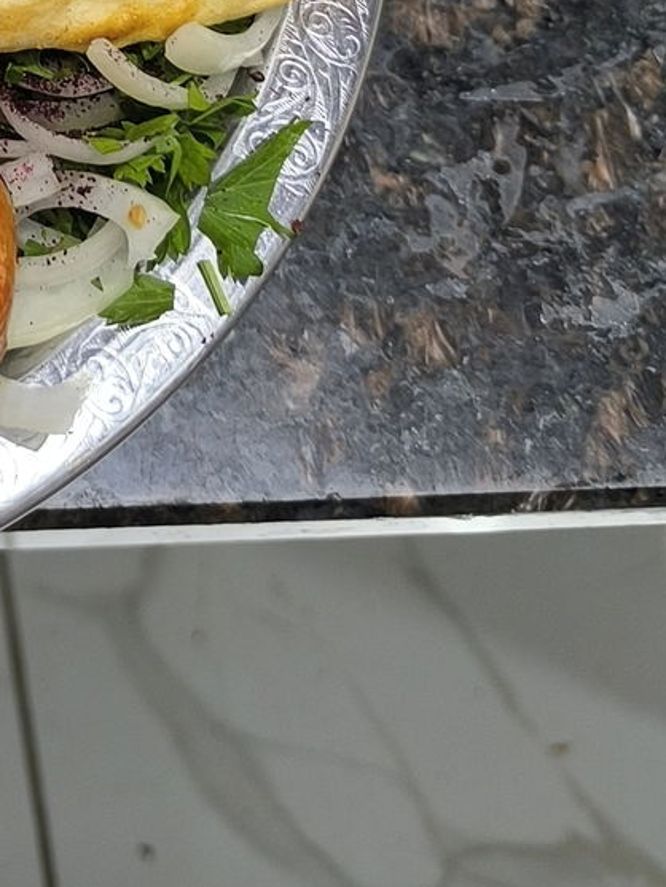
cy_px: -451
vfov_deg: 19.4
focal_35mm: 88
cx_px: -446
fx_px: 2257
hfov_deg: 15.1
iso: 250
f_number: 1.65
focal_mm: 6.14
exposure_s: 1/100
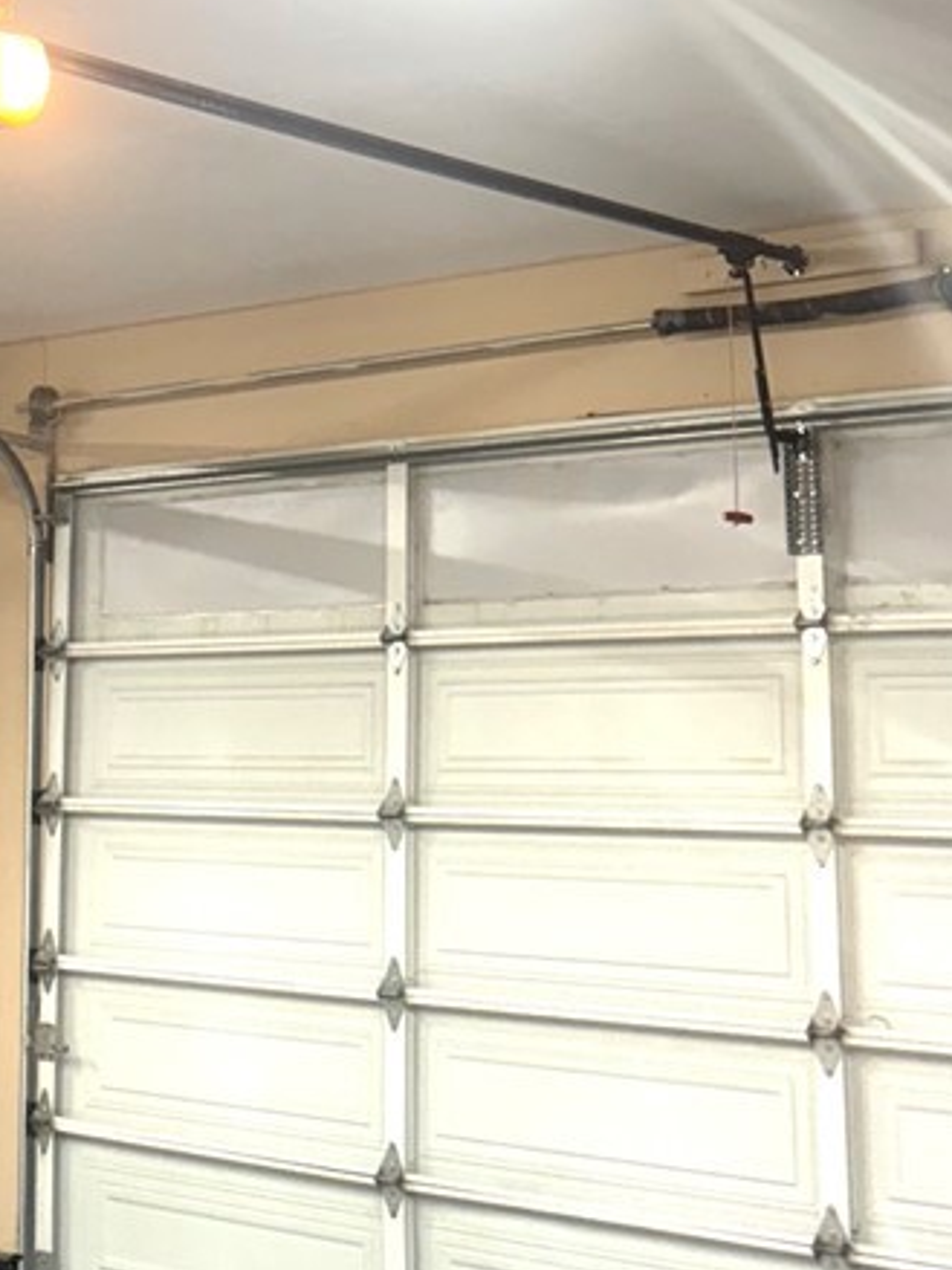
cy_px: 1157
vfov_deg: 32.5
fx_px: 2054
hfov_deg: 24.4
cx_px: -95
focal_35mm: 56
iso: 160
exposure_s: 1/232
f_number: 1.78
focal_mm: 6.76
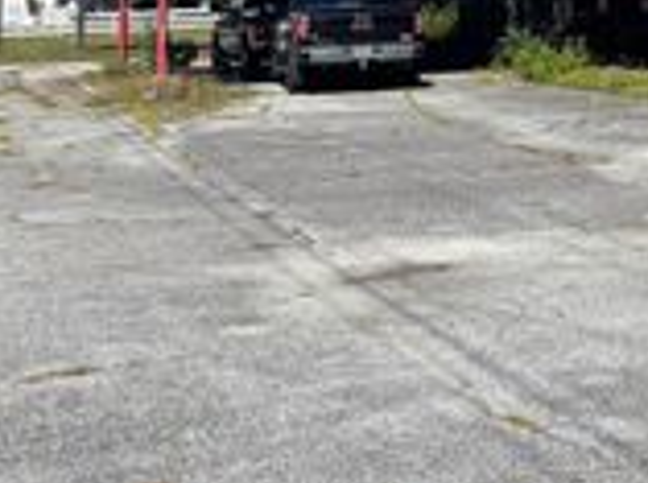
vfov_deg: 16.4
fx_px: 1550
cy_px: -196
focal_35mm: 83
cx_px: 991
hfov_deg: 20.1
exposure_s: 1/3311
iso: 50
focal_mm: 5.96
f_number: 1.6
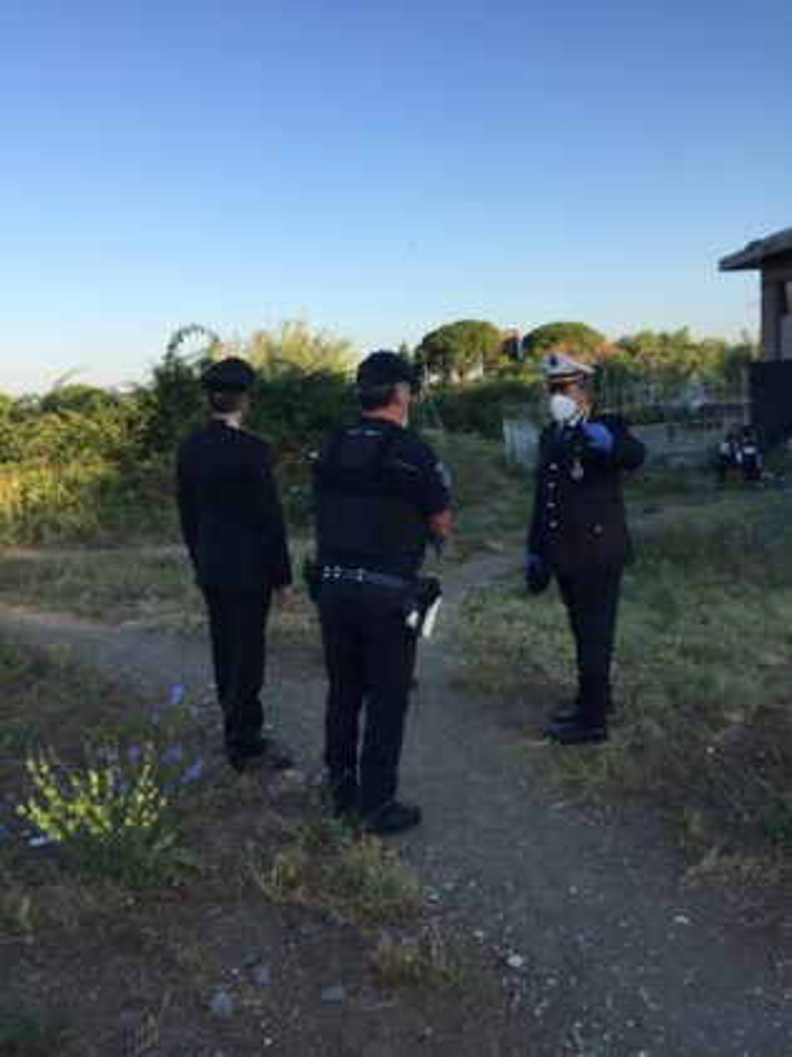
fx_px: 885
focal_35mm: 29
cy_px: 528
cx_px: 396
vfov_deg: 61.7
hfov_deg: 48.2
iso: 32
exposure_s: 1/557
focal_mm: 4.15
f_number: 2.2
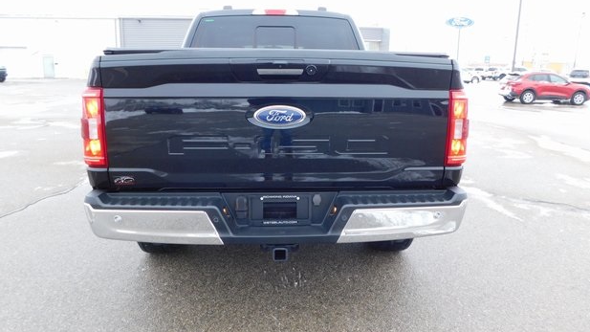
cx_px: 291
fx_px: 407
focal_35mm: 26
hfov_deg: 71.9
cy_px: 142
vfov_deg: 44.3
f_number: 3
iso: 180
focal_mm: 4
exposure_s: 1/30
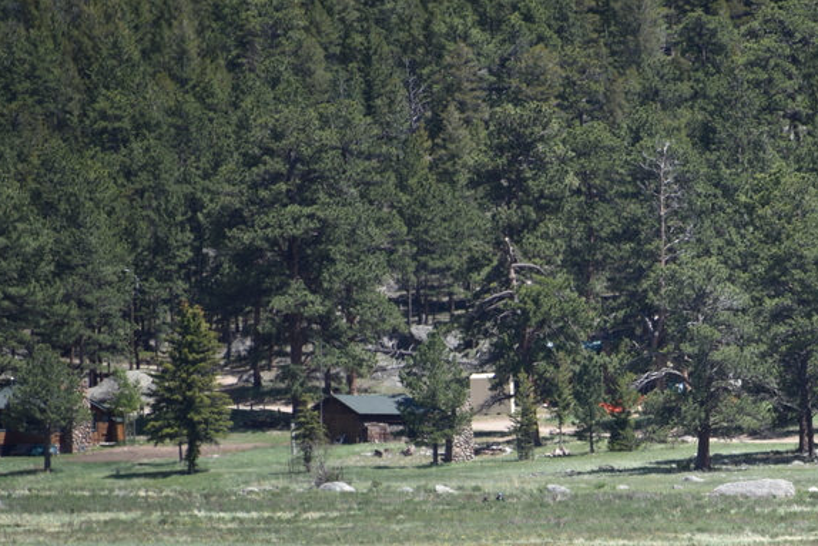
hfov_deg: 3.1
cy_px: 539
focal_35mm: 669
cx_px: 735
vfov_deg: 2.1
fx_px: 15204
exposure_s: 1/640
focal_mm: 300
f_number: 5.6
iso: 200
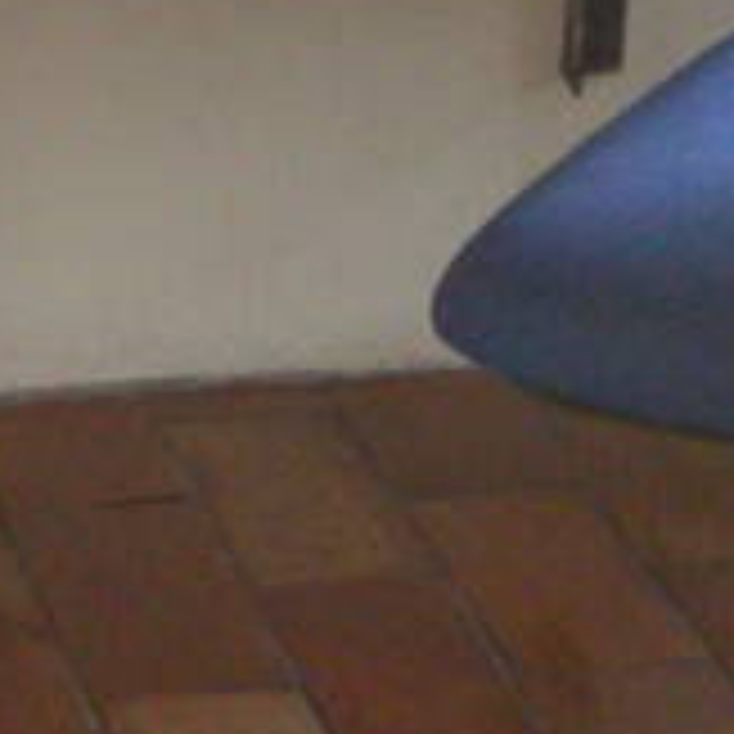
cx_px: 522
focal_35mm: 228
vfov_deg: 7.5
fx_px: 5470
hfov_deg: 7.7
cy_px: -351
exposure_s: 1/55
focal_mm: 8.5
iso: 355
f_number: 2.9
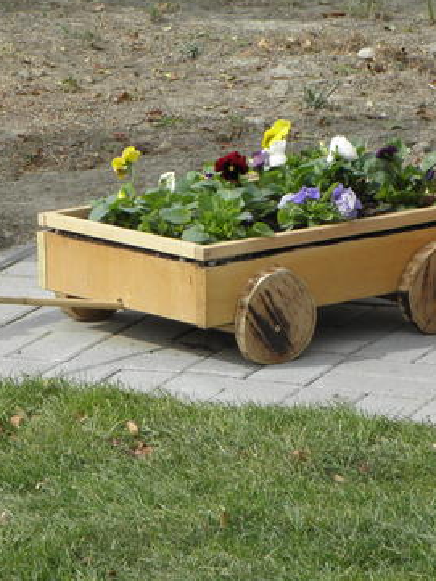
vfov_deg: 9.2
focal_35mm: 216
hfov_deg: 6.9
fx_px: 3625
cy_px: 235
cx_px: 16
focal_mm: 21.86
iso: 64
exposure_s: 1/200
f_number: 5
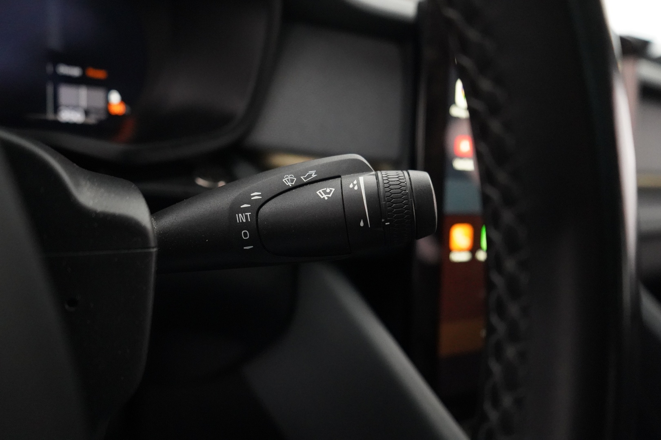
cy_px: 220
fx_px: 514
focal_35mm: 28
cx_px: 330
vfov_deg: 46.4
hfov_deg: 65.5
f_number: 3.5
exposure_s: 1/80
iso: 12800
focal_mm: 28
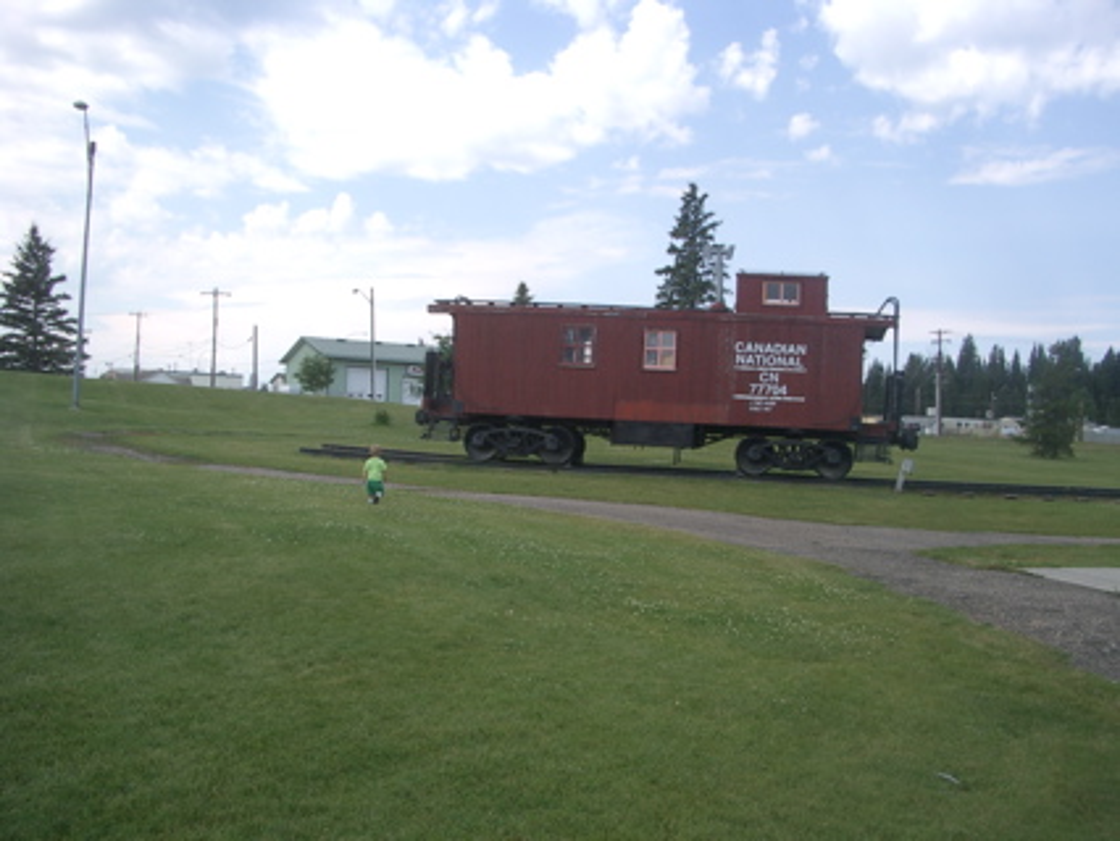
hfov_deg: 52.6
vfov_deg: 40.7
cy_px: 420
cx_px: 560
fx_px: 1133
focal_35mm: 35
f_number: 4.3
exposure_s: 1/320
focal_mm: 5.8
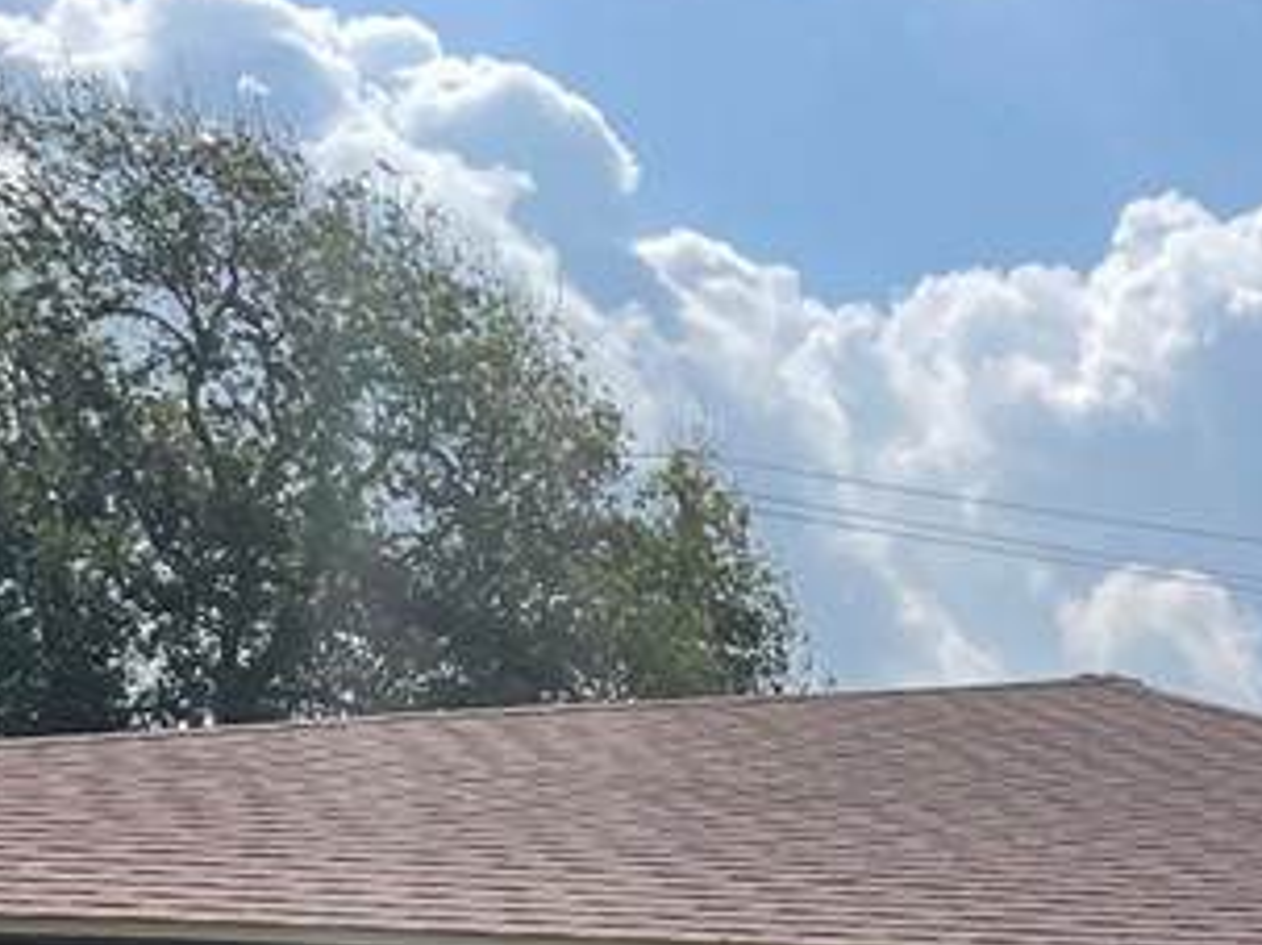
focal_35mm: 88
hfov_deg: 18.6
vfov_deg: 15.7
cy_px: 1336
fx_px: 3207
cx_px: 2103
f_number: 1.6
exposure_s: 1/5814
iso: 32
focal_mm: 4.2
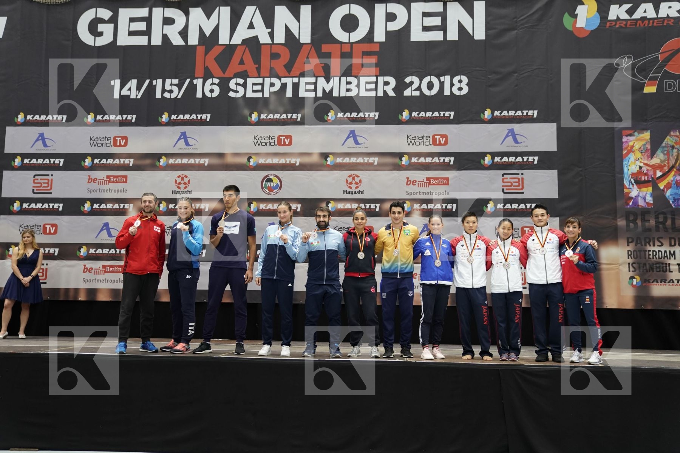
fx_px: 680
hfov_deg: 53.1
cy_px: 226
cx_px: 340
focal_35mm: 36
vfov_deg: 36.9
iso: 1250
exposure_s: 1/125
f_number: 3.2
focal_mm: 36
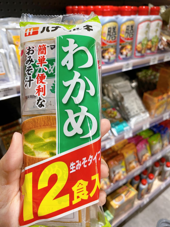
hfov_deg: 53.1
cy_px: 114
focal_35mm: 26
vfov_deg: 67.3
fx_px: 170
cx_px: 85
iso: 64
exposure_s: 1/60
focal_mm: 4.25
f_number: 1.8
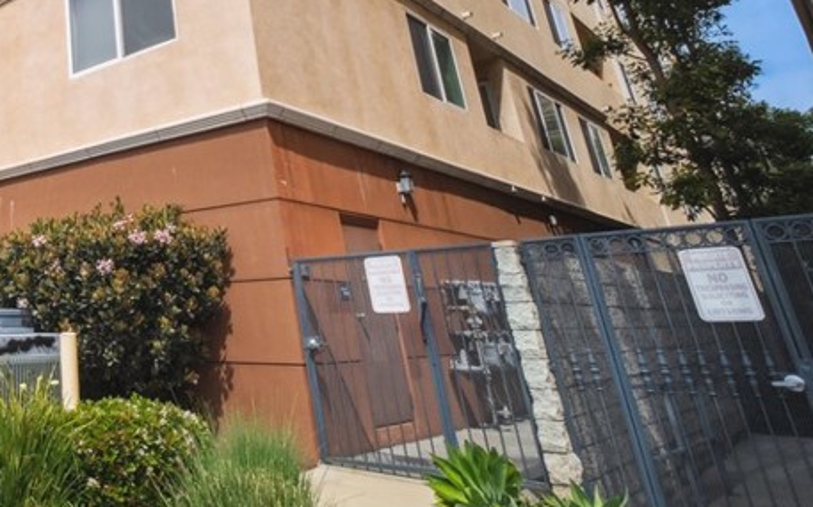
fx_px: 709
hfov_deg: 48.3
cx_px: -12
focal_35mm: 32
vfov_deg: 36.9
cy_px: 51
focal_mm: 9
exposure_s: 1/480
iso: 320
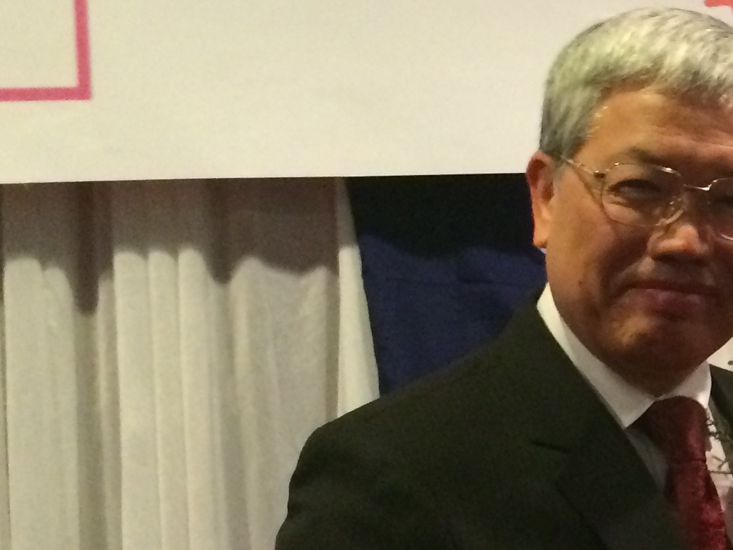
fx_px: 2054
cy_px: 217
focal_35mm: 97
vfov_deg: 15.2
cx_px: 987
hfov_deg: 18.6
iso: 320
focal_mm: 4.12
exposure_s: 1/30
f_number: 2.2
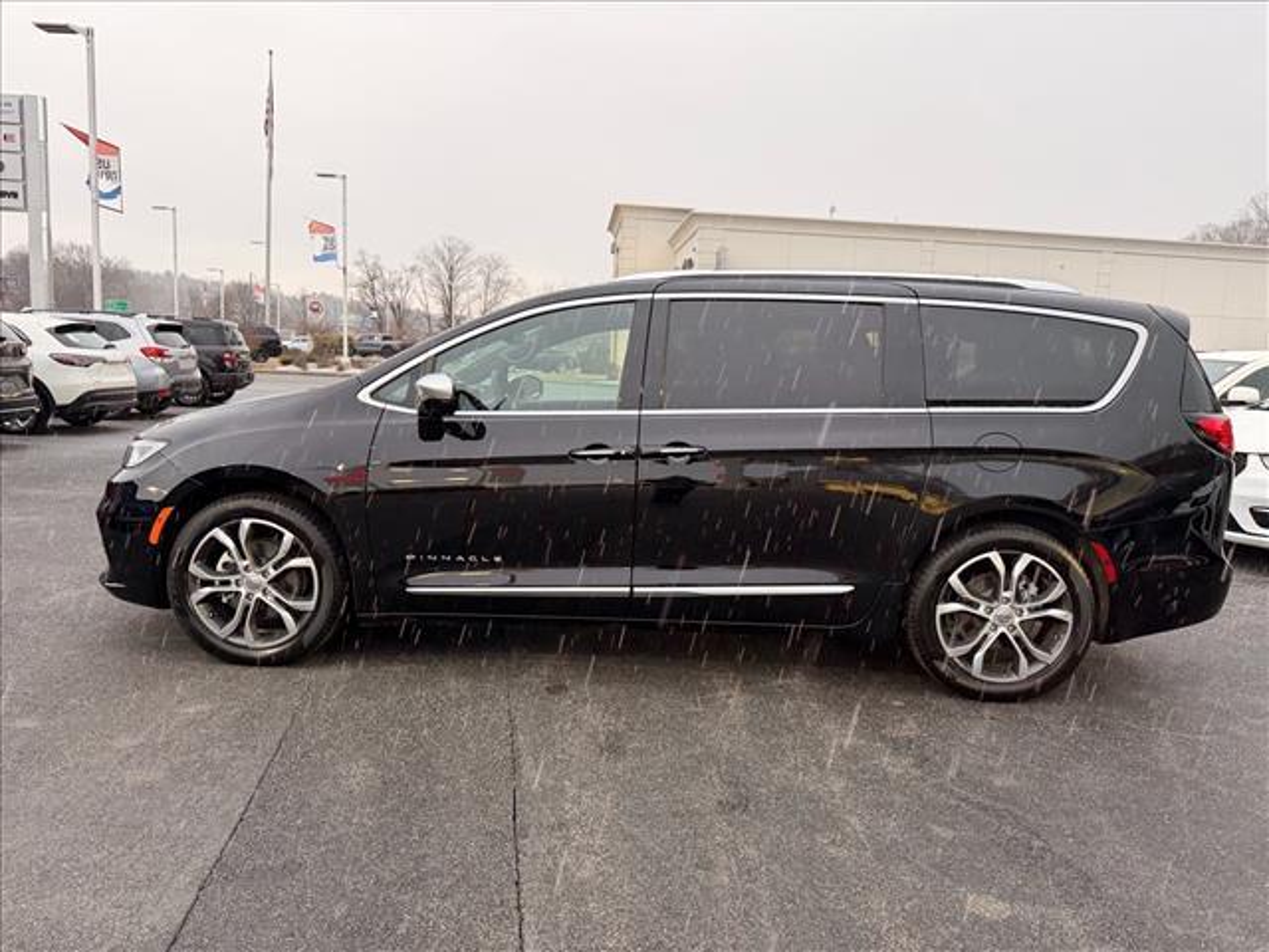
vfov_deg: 56.8
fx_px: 880
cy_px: 476
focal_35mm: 24
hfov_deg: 71.6
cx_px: 634
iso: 320
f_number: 1.78
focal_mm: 6.76
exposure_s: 1/60
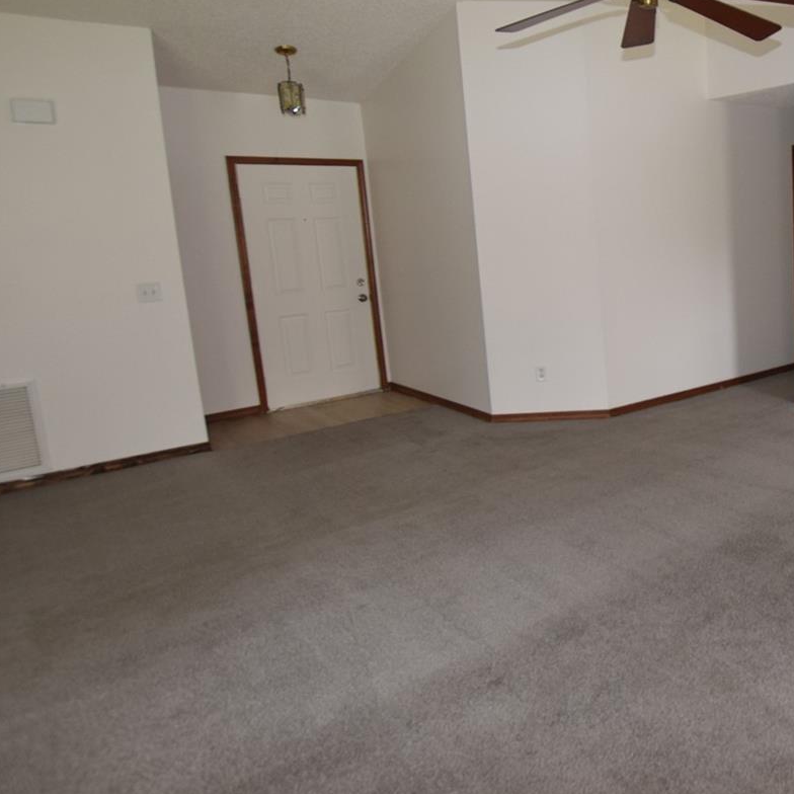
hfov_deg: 52.3
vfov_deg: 60.7
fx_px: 675
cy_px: 341
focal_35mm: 26
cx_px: 738
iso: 800
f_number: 4.5
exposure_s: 1/80
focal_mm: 10
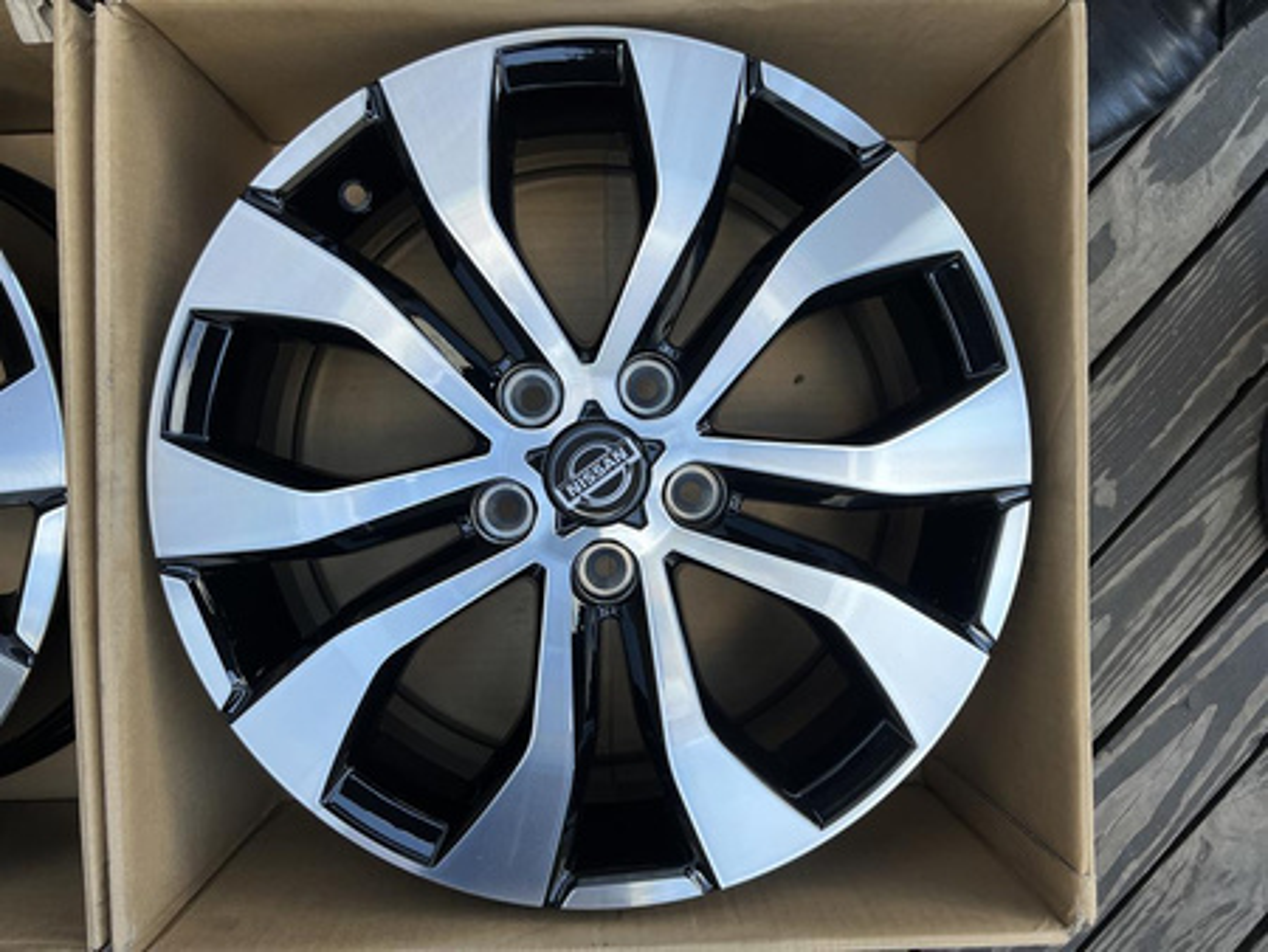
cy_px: 476
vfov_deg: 53.1
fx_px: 953
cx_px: 634
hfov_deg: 67.3
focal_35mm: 26
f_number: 1.5
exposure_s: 1/295
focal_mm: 5.7
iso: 50
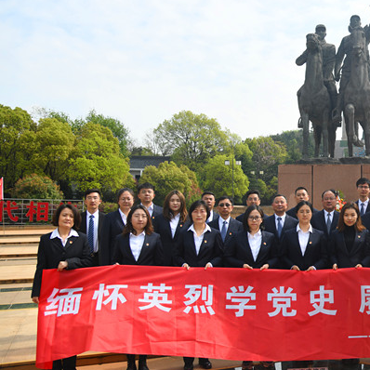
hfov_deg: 37.3
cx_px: 357
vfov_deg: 40.9
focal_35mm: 41
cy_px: 170
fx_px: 496
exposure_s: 1/640
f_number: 4
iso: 100
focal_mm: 24
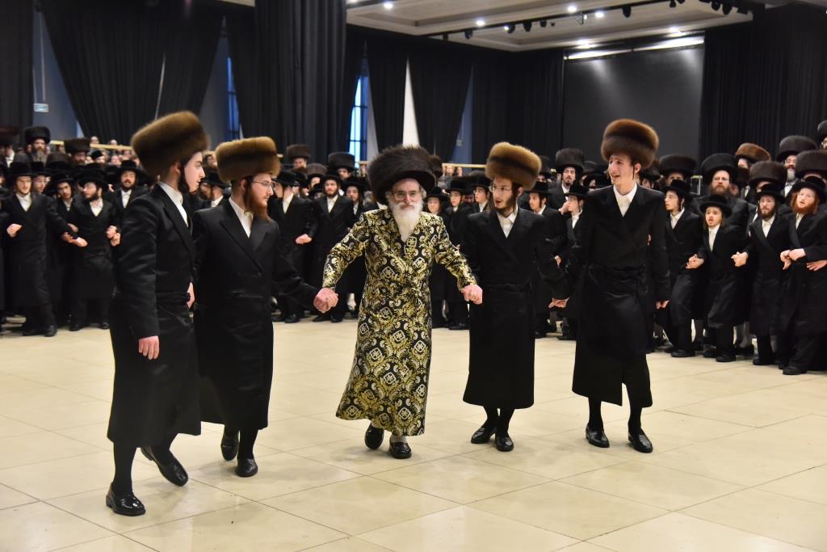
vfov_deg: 29.3
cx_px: 414
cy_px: 276
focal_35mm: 46
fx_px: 1057
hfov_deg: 42.7
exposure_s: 1/125
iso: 3200
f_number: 4
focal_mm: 46
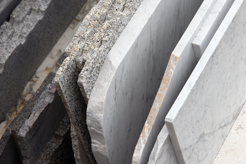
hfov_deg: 16.9
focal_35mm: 121
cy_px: 74
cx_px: 146
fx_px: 827
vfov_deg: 11.3
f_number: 6.3
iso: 100
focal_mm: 95
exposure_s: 1/400
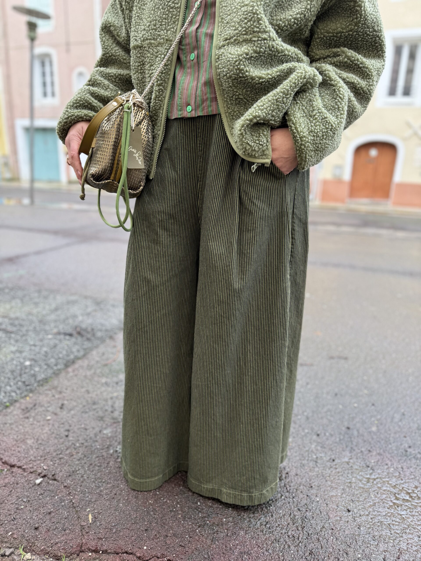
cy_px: 280
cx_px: 210
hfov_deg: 56.8
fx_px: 389
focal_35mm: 24
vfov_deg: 71.6
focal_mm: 6.76
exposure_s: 1/144
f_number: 1.78
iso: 80
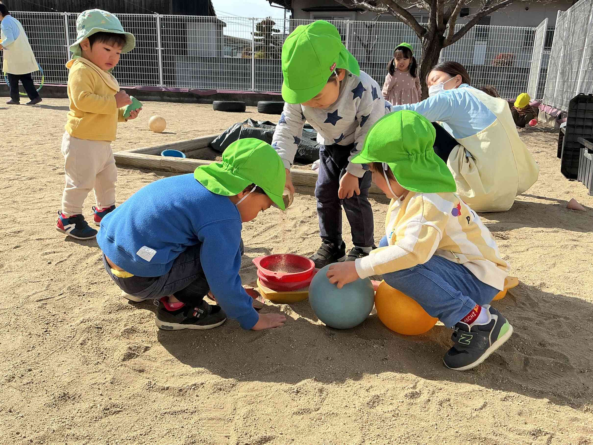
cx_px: 296
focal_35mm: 29
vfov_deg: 48.2
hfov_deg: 61.7
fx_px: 497
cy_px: 222
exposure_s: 1/1250
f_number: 1.8
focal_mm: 3
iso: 25
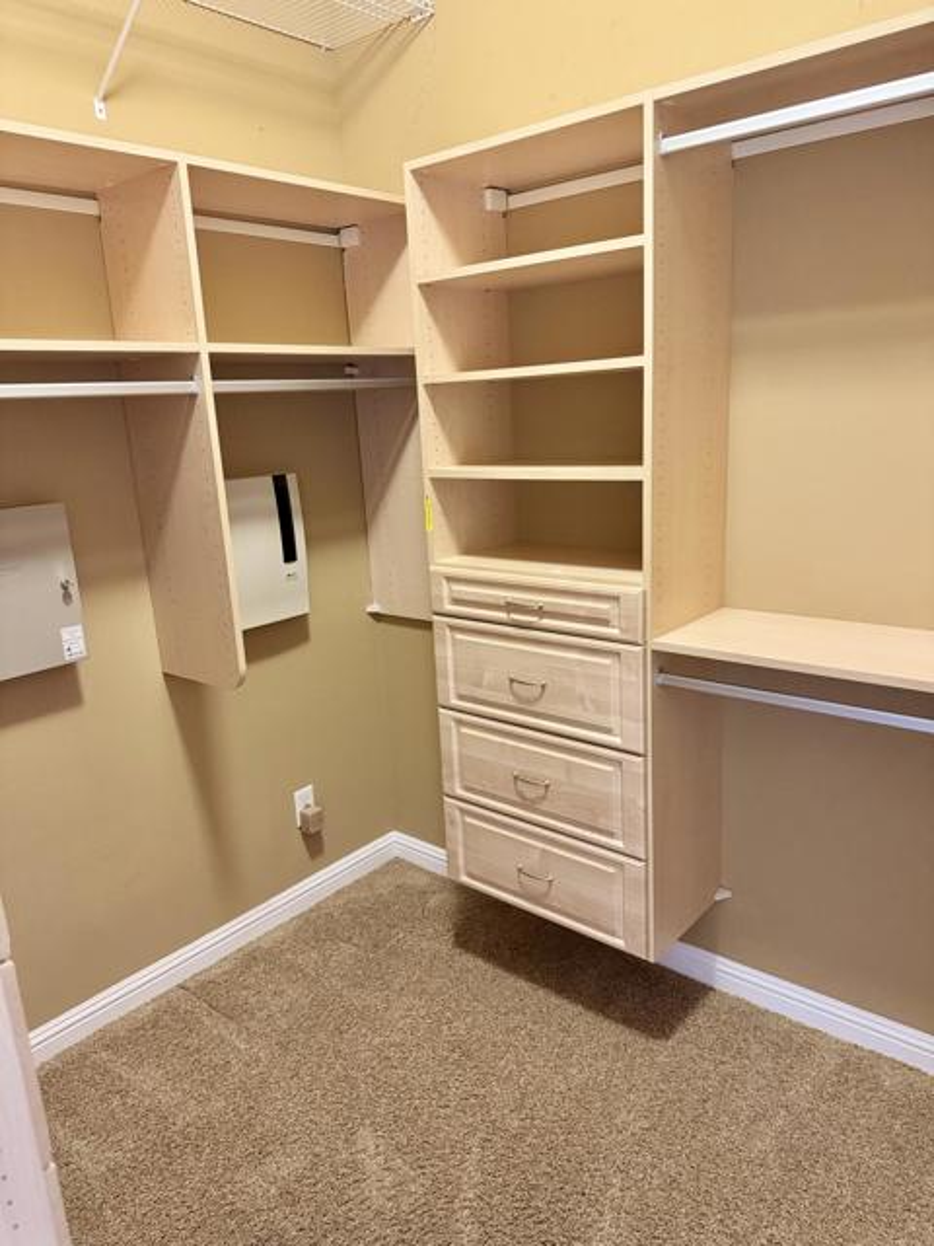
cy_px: 623
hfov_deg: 56.8
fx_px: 863
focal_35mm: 24
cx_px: 467
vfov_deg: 71.6
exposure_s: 1/40
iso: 800
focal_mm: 6.76
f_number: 1.78
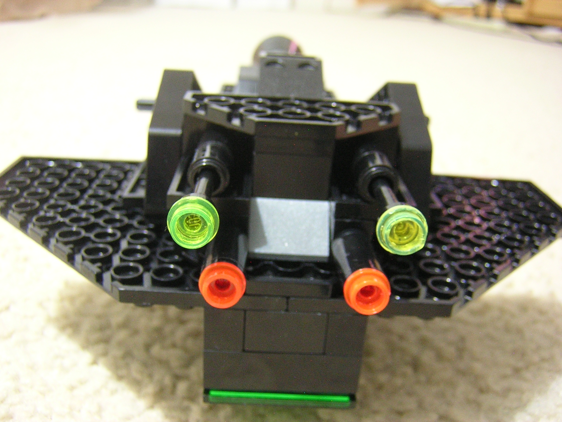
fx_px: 584
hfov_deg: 51.4
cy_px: 211
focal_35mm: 36
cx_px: 281
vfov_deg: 39.7
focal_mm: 4.7
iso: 400
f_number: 2.6
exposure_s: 1
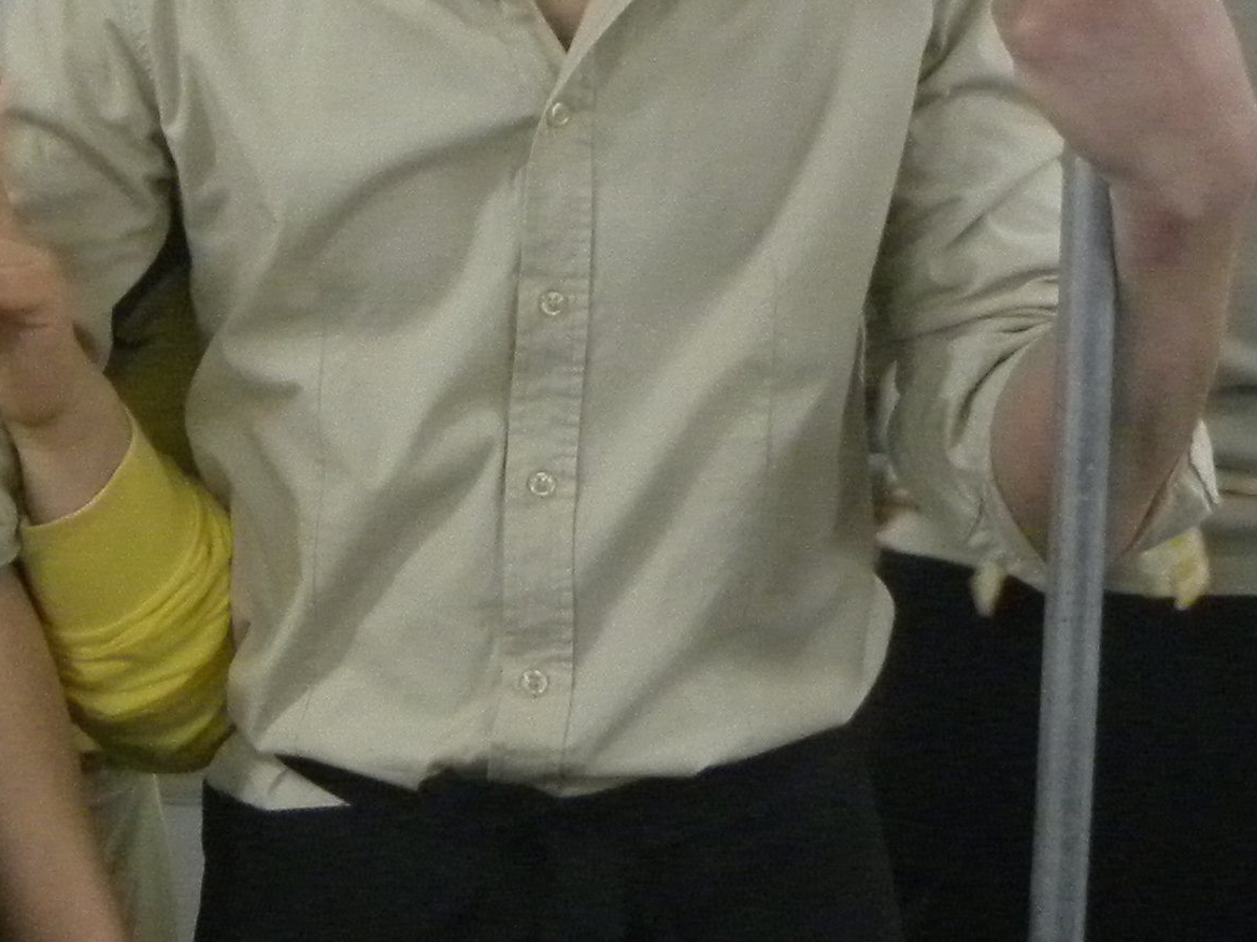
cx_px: -314
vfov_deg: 16.1
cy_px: -84
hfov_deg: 20.4
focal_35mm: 89
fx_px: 3231
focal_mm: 4.6
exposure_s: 1/66.5
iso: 400
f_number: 2.8
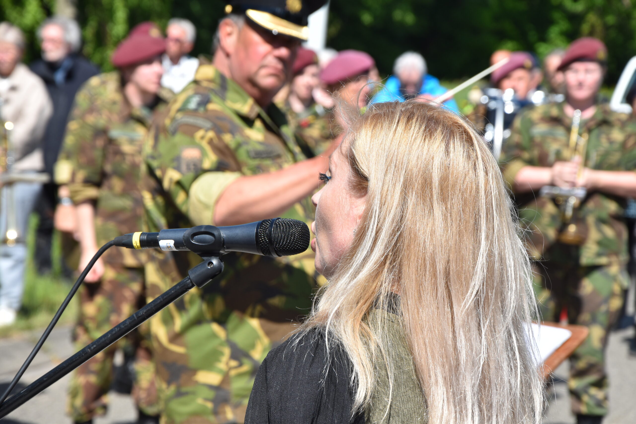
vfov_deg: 8.7
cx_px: 318
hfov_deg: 13.0
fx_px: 2782
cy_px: 212
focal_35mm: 158
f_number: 10
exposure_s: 1/400
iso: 200
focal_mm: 105
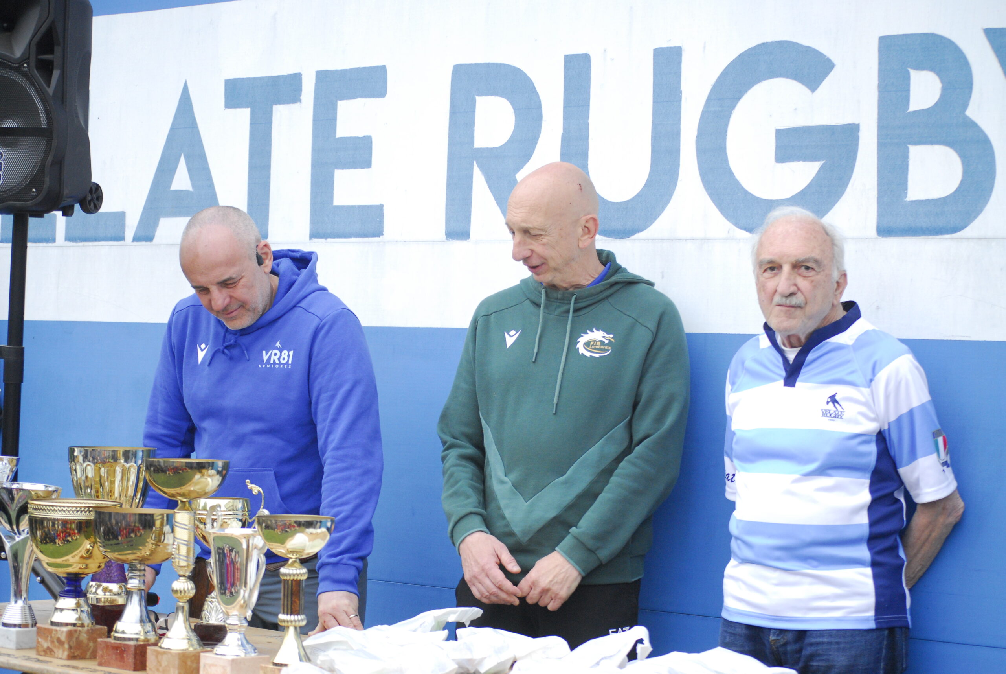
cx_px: 503
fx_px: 2308
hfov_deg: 24.6
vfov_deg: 16.6
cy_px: 337
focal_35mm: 82
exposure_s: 1/1250
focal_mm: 55
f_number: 4.5
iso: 800
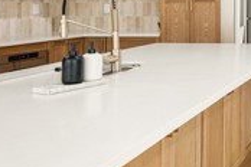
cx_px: 351
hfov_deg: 27.4
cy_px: -1
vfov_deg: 22.9
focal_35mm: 57
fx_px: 396
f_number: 8
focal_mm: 15.5
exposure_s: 1/15
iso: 100
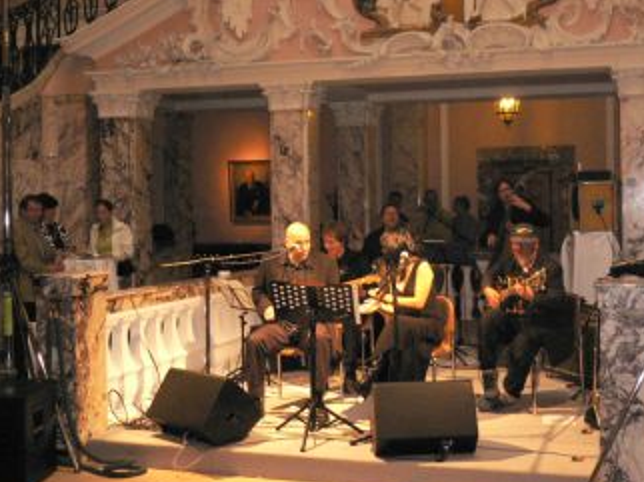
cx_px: 364
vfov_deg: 28.5
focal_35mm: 51
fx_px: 948
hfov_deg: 37.5
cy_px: 202
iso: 400
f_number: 3.1
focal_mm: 6.8
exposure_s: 1/60
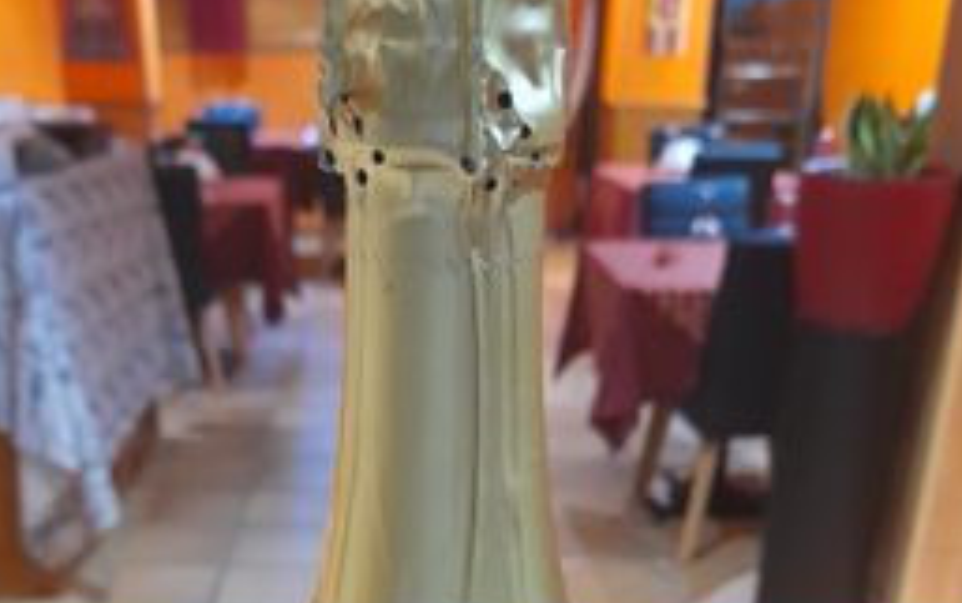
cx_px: 412
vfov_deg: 26.8
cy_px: 669
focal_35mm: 44
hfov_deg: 45.1
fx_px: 1154
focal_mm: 4.6
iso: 800
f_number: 2
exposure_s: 1/20
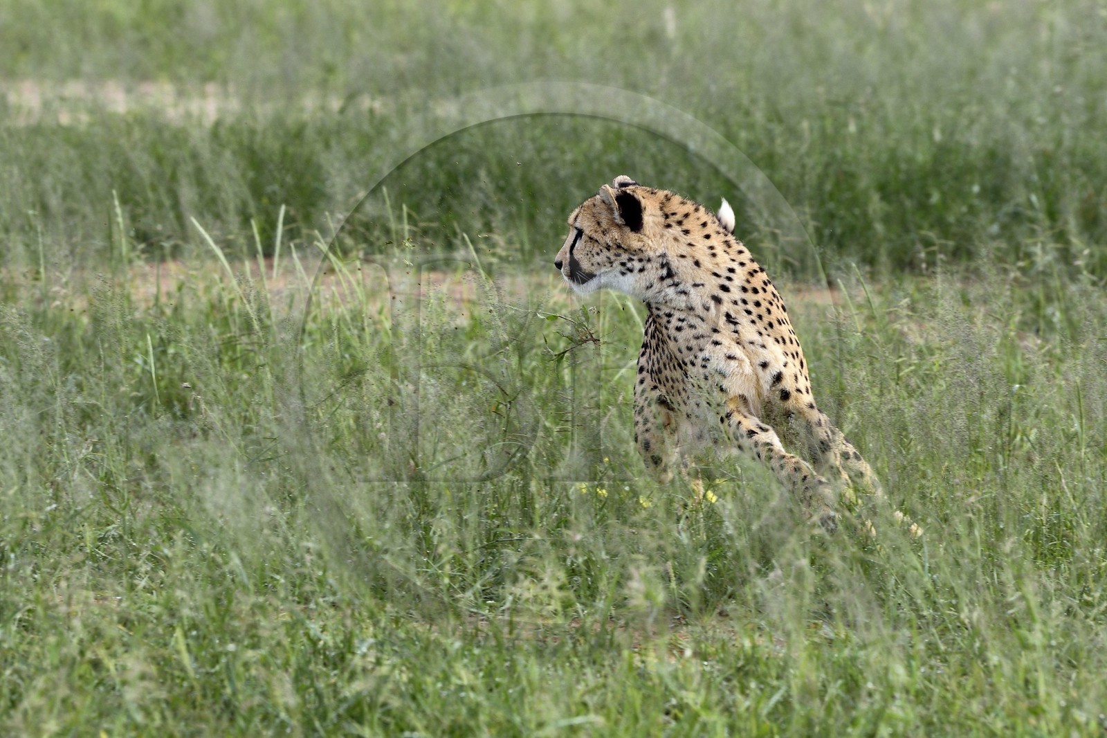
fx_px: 6148
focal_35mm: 200
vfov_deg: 6.9
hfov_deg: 10.3
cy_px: 369
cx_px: 554
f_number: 5
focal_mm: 200
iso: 400
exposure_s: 1/1000
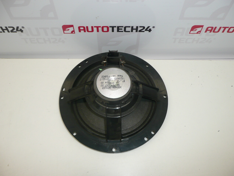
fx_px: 203
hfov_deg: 60.0
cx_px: 117
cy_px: 88
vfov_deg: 46.8
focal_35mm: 30
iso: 100
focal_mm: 4.6
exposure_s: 1/80
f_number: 3.3
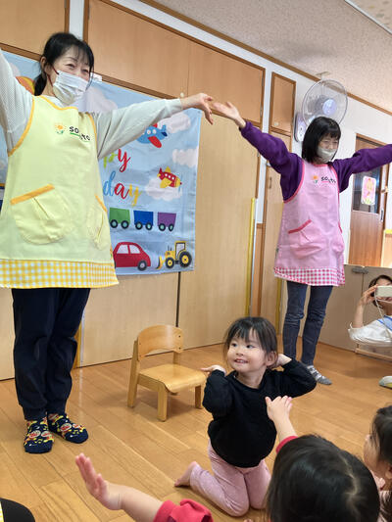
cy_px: 261
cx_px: 196
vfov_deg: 63.4
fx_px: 423
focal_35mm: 28
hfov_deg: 49.8
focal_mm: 3.99
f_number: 1.8
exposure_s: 1/60
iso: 80
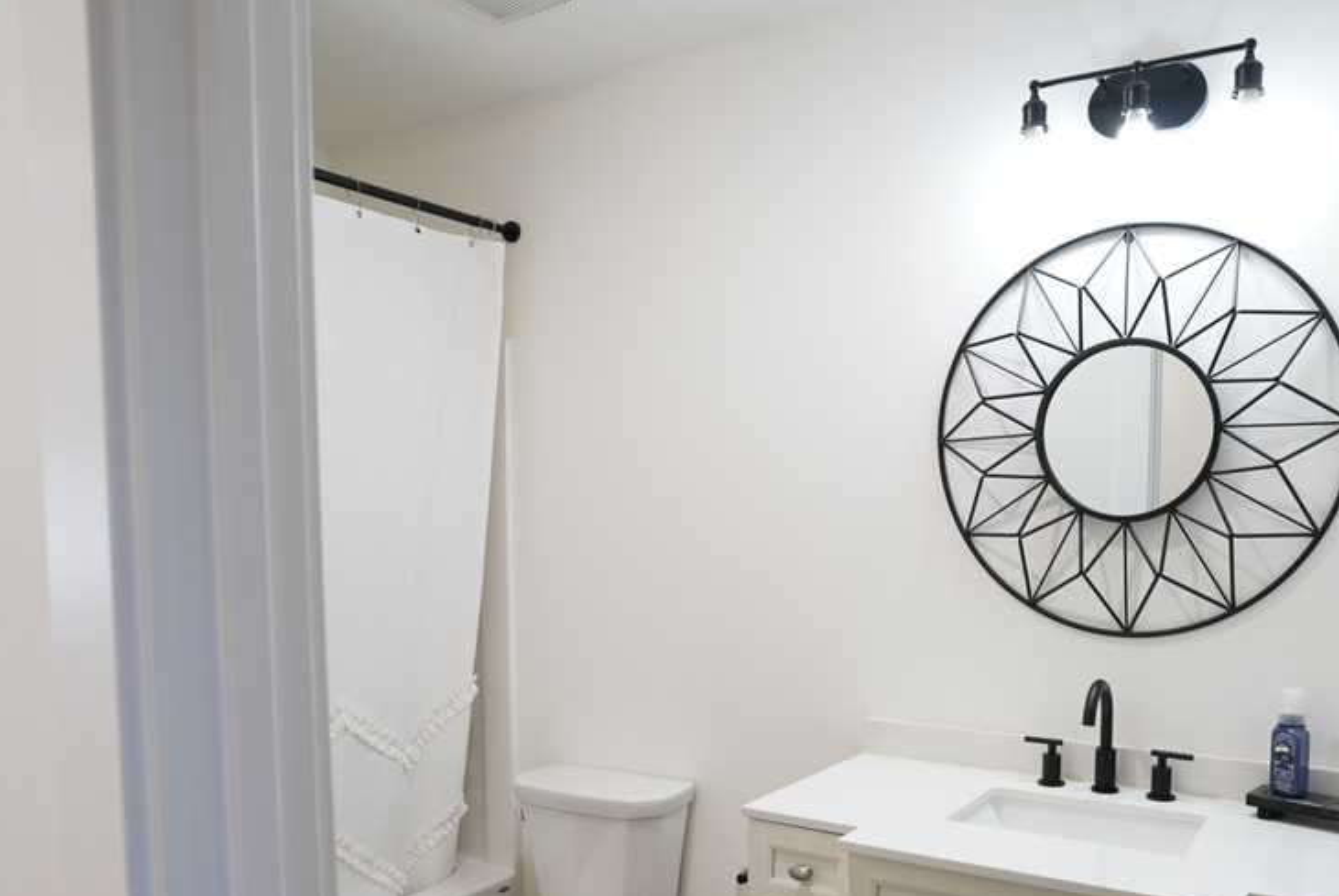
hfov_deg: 64.9
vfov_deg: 45.9
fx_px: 1042
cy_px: 581
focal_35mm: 28
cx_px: 799
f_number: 3.5
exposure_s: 1/80
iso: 500
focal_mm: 20
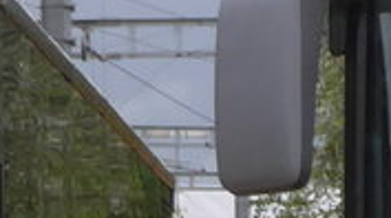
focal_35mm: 762
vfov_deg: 1.6
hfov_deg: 2.8
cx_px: -731
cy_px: 403
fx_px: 7890
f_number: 4.8
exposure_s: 1/80
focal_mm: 20.4
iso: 250
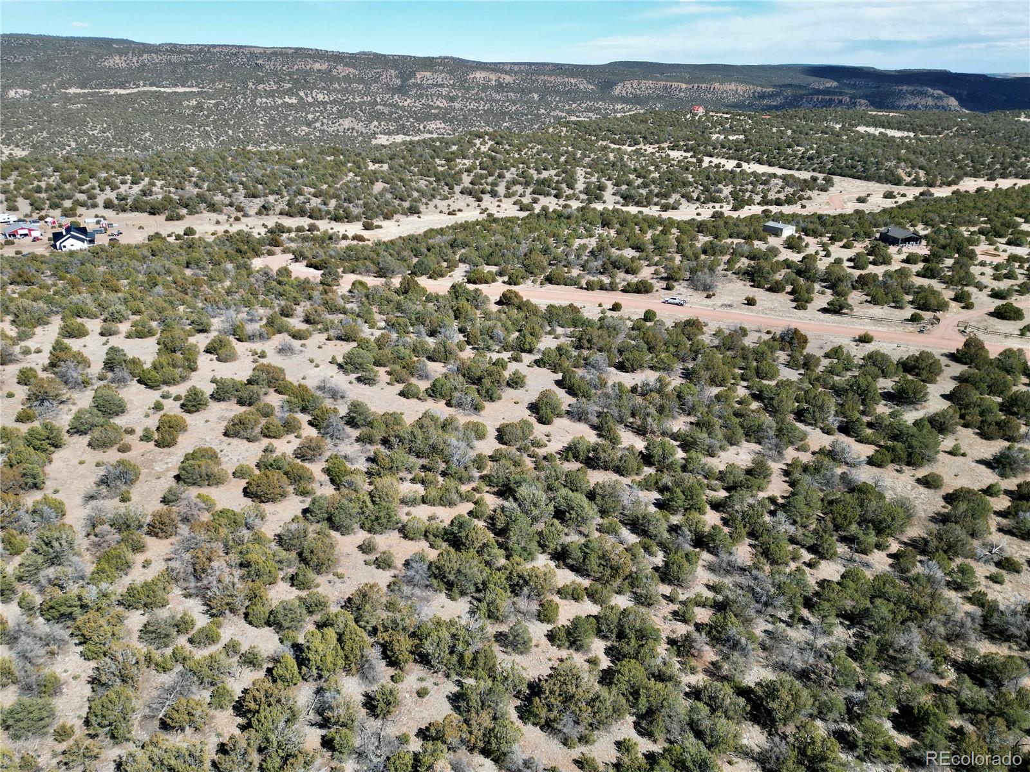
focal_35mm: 24
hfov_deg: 71.6
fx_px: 714
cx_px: 515
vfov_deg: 56.8
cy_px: 386
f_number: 1.7
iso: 150
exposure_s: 1/2500
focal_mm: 6.72
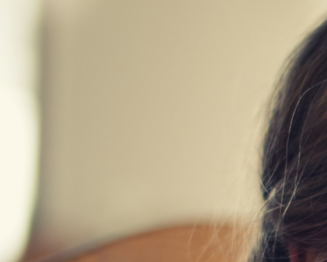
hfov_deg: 6.8
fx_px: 2564
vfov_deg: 5.8
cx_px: 853
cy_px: 410
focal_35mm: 265
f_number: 1.4
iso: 800
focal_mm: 50
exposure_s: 1/125
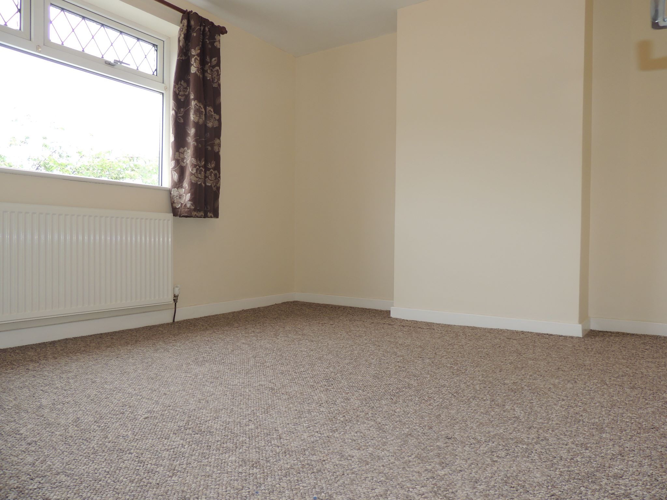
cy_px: 250
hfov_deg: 71.6
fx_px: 462
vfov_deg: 56.8
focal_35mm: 24
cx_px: 334
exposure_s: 1/50
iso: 100
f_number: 3
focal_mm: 4.3
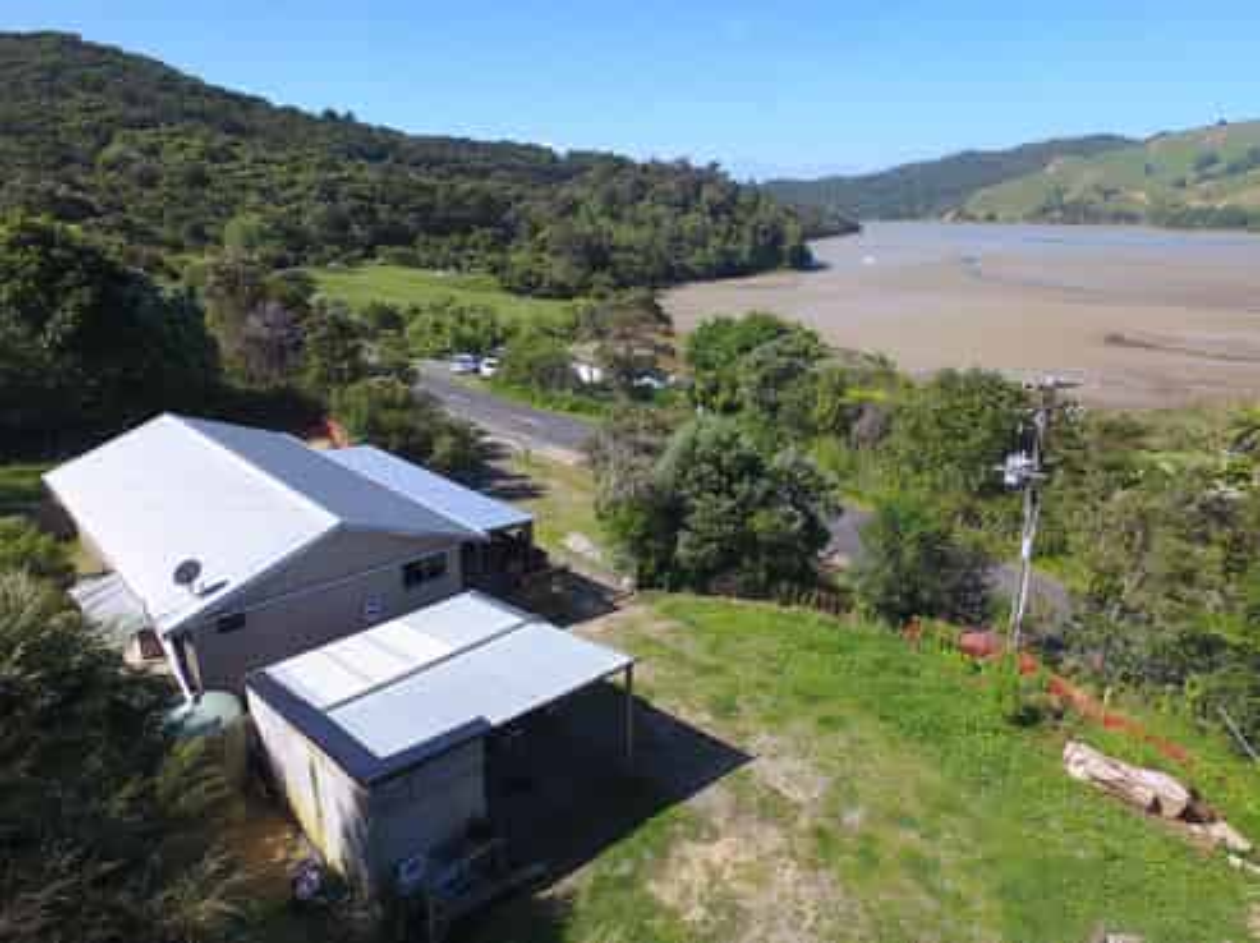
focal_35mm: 20
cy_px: 472
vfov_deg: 65.9
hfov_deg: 81.8
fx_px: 727
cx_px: 630
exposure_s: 1/151
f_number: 2.8
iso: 100
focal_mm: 3.61
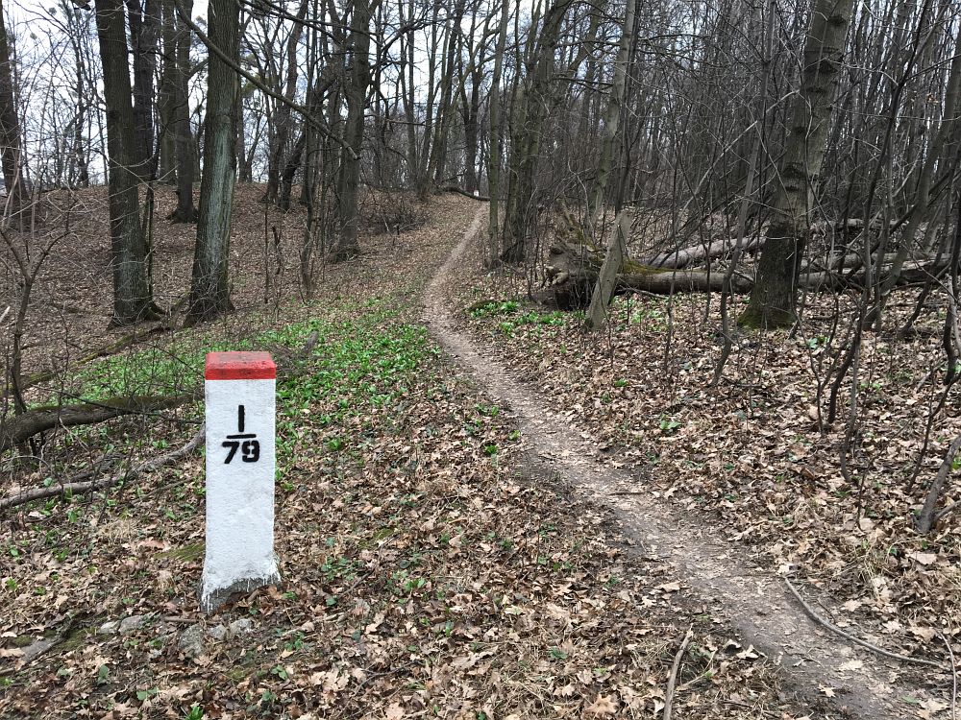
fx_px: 805
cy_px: 360
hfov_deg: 61.7
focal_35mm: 29
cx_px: 480
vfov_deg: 48.2
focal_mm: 4.15
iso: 32
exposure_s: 1/100
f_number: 2.2
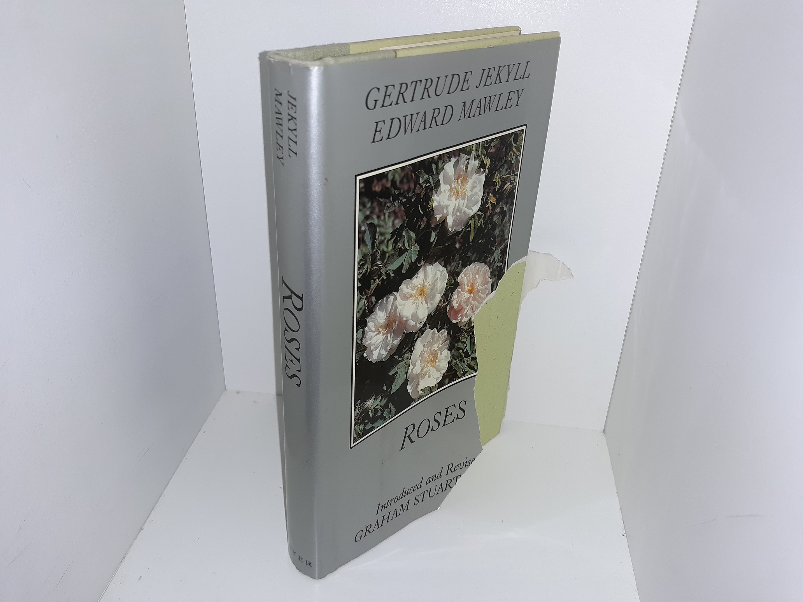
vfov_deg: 49.7
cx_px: 402
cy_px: 301
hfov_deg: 63.4
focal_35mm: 28
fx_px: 650
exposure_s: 1/133
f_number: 1.7
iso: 40
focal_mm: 3.7
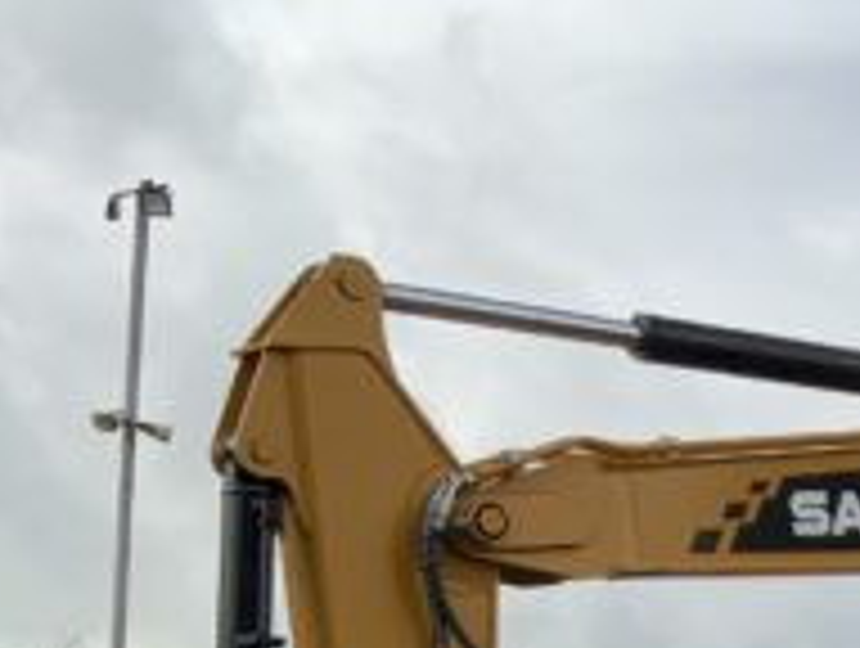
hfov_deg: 18.3
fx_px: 2414
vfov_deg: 14.3
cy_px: 968
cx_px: 1220
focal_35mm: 97
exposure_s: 1/1195
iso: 16
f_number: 1.8
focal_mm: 3
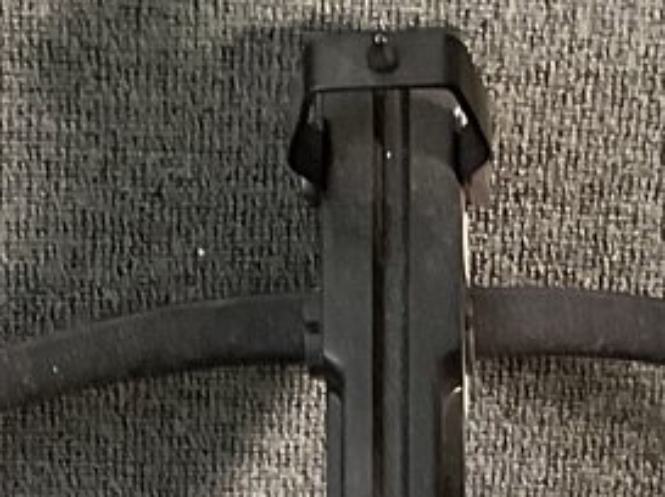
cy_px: 1137
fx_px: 3089
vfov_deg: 8.5
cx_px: 340
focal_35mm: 161
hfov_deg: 12.3
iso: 160
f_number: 1.8
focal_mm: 3
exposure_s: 1/60
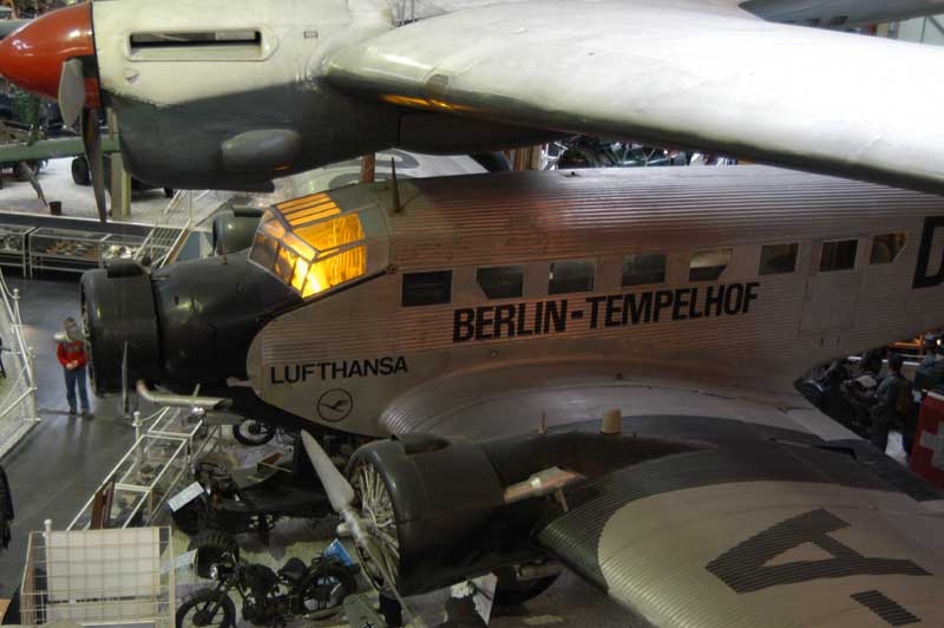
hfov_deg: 41.1
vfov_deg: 28.0
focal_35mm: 48
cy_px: 314
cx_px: 472
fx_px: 1258
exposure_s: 1/10
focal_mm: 32
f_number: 4
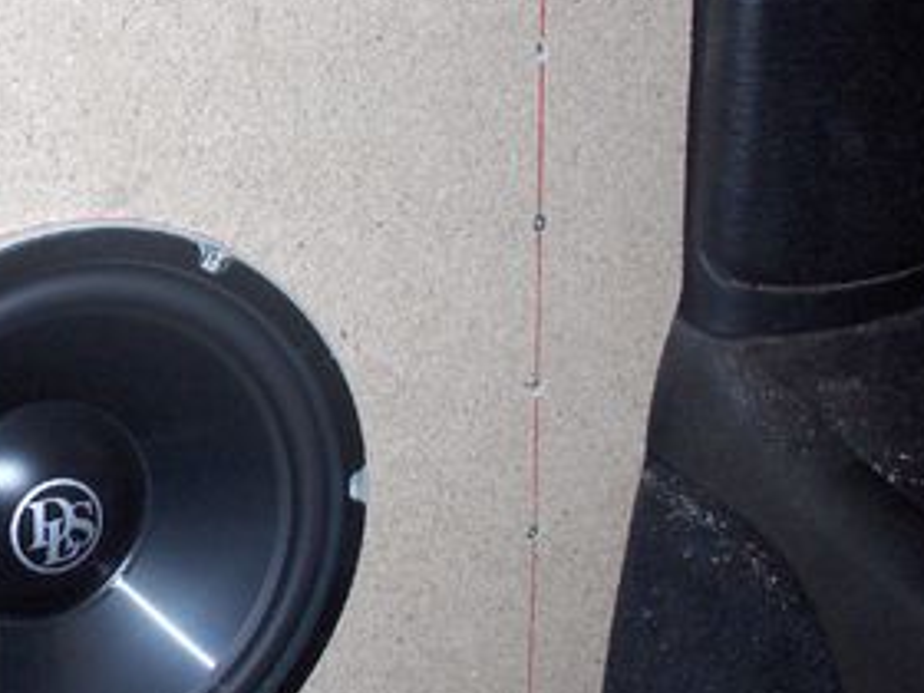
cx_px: -30
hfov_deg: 28.2
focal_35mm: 64
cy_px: 558
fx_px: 1708
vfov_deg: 22.6
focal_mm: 5.8
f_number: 2.8
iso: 50
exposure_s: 1/60
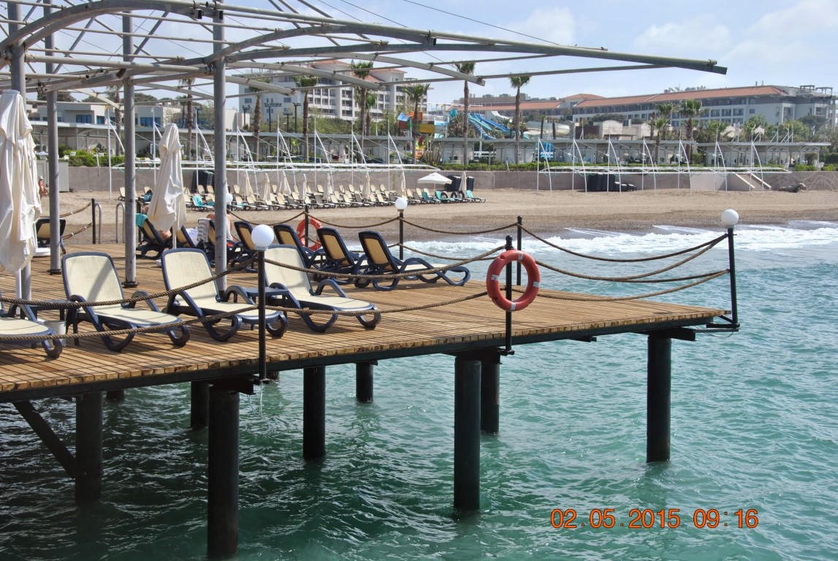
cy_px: 280
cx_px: 419
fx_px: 1224
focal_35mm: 52
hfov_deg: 37.8
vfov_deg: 25.8
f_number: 8
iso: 100
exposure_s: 1/250
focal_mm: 35
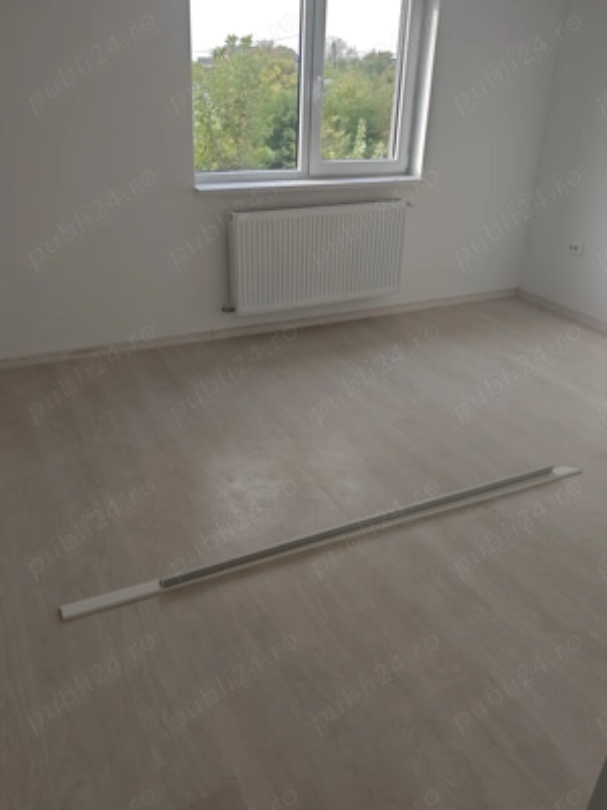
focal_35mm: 27
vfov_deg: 65.3
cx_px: 304
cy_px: 405
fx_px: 631
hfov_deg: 51.4
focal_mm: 6.83
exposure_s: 1/230
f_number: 2
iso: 50
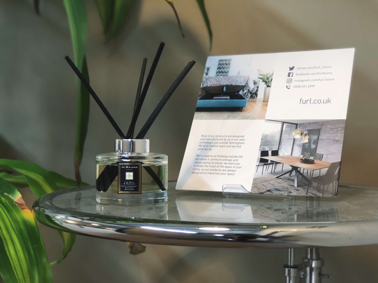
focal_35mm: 57
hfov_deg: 33.8
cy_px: 142
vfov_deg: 25.7
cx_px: 189
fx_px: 622
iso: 320
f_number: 2.8
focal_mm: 6.6
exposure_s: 1/33
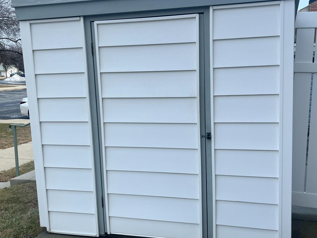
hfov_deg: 48.9
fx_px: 348
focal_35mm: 38
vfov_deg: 37.7
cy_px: 126
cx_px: 169
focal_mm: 5.1
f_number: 1.6
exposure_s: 1/1695
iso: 50
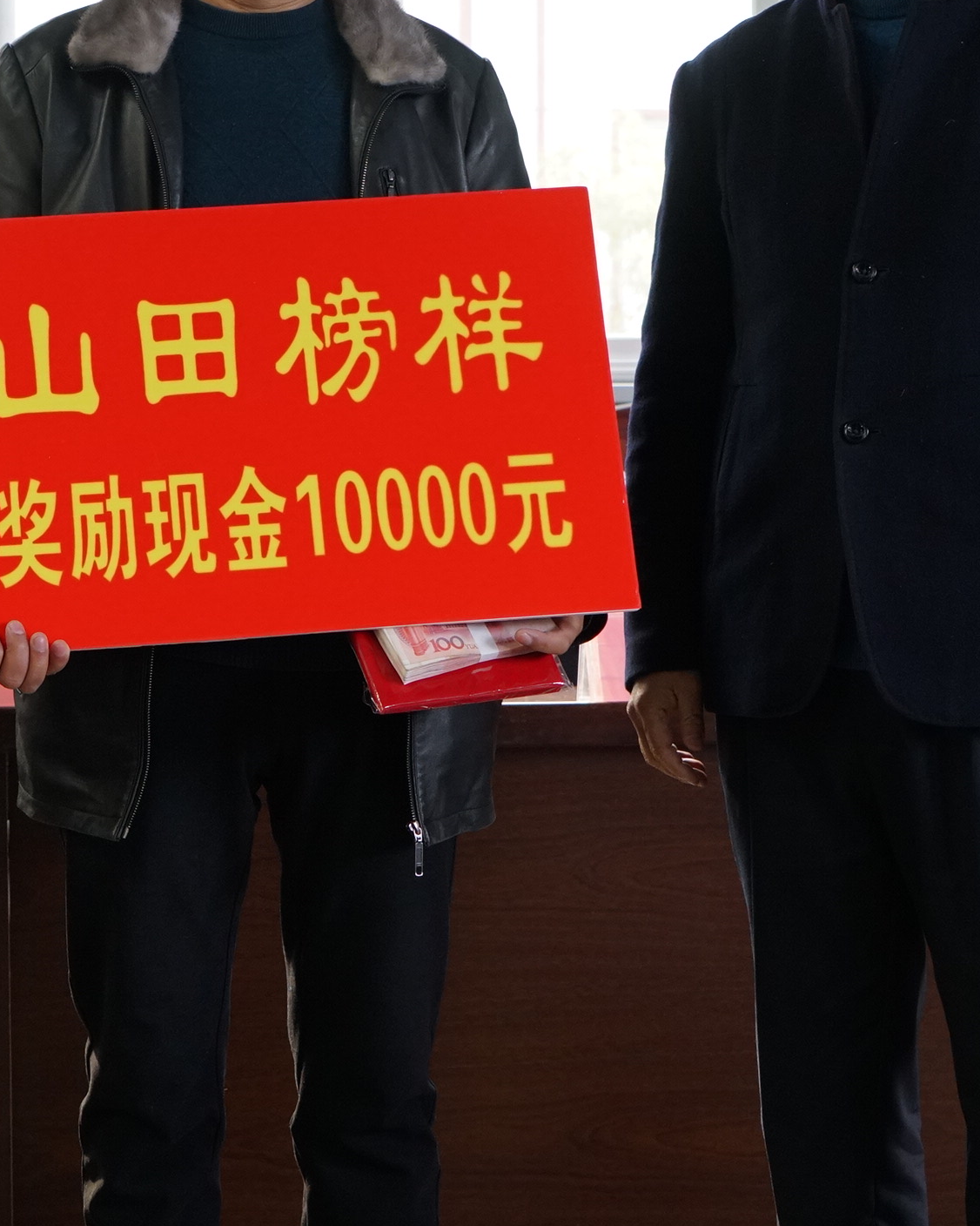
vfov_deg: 22.5
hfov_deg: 18.0
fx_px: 3082
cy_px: 551
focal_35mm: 85
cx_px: 267
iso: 1600
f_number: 4
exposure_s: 1/160
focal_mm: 32
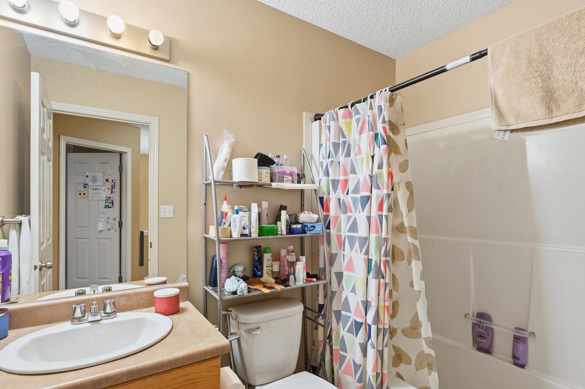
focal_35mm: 18
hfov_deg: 90.0
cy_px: 210
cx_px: 292
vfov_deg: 67.2
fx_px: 292
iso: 100
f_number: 8
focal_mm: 14
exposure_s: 1/15
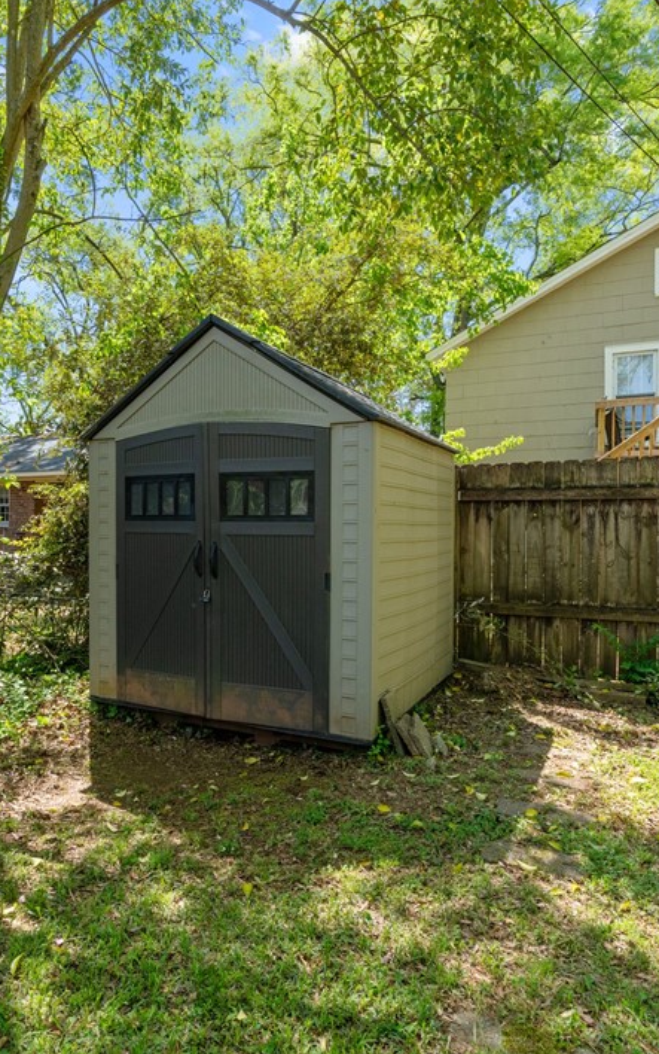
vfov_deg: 72.5
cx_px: 245
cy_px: 531
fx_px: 718
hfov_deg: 48.8
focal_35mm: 25
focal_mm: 16
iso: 320
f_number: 8
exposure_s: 1/160
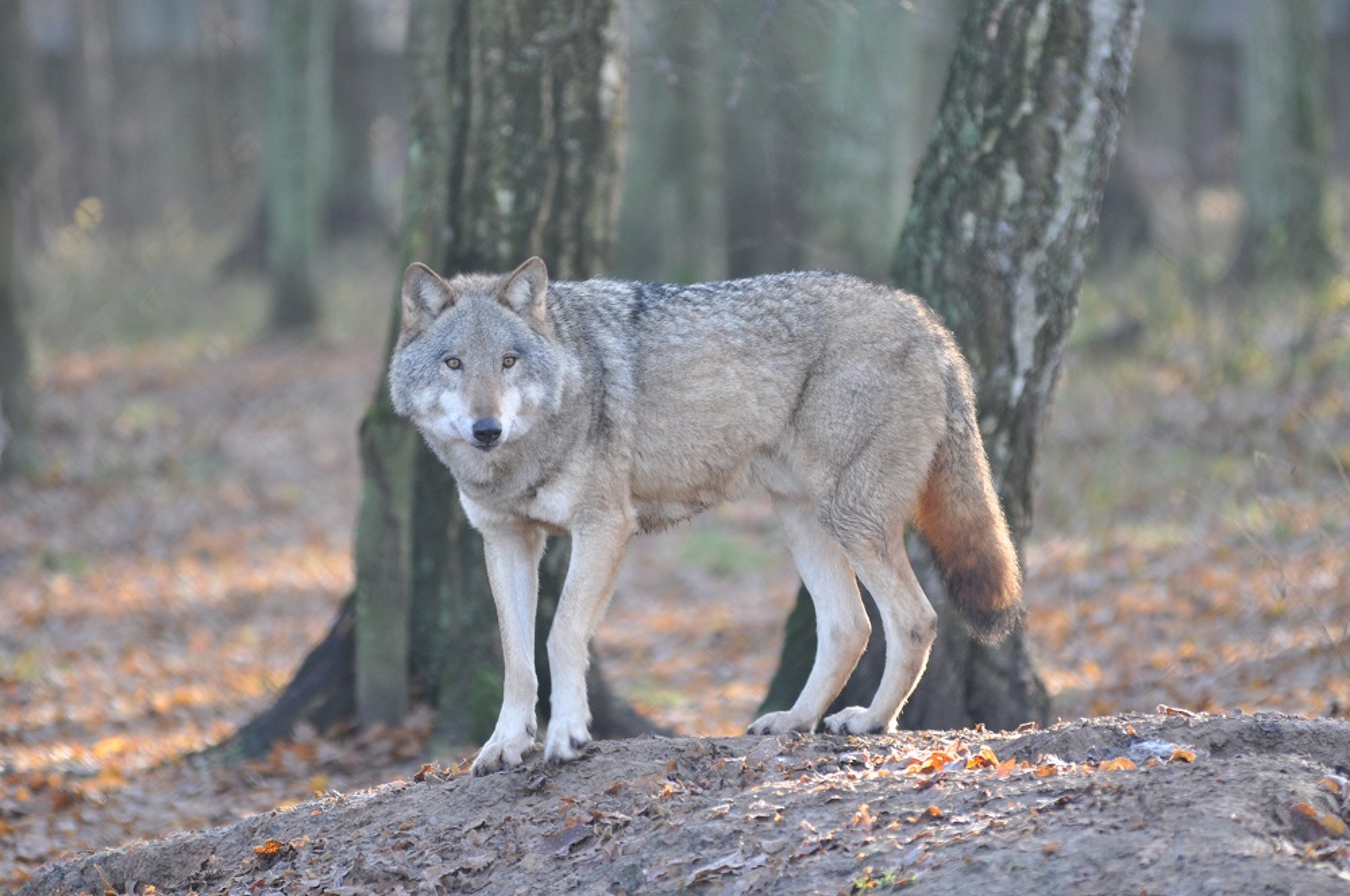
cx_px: 675
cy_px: 448
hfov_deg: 6.9
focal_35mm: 300
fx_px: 11235
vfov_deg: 4.6
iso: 400
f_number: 2.8
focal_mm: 200
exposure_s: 1/200
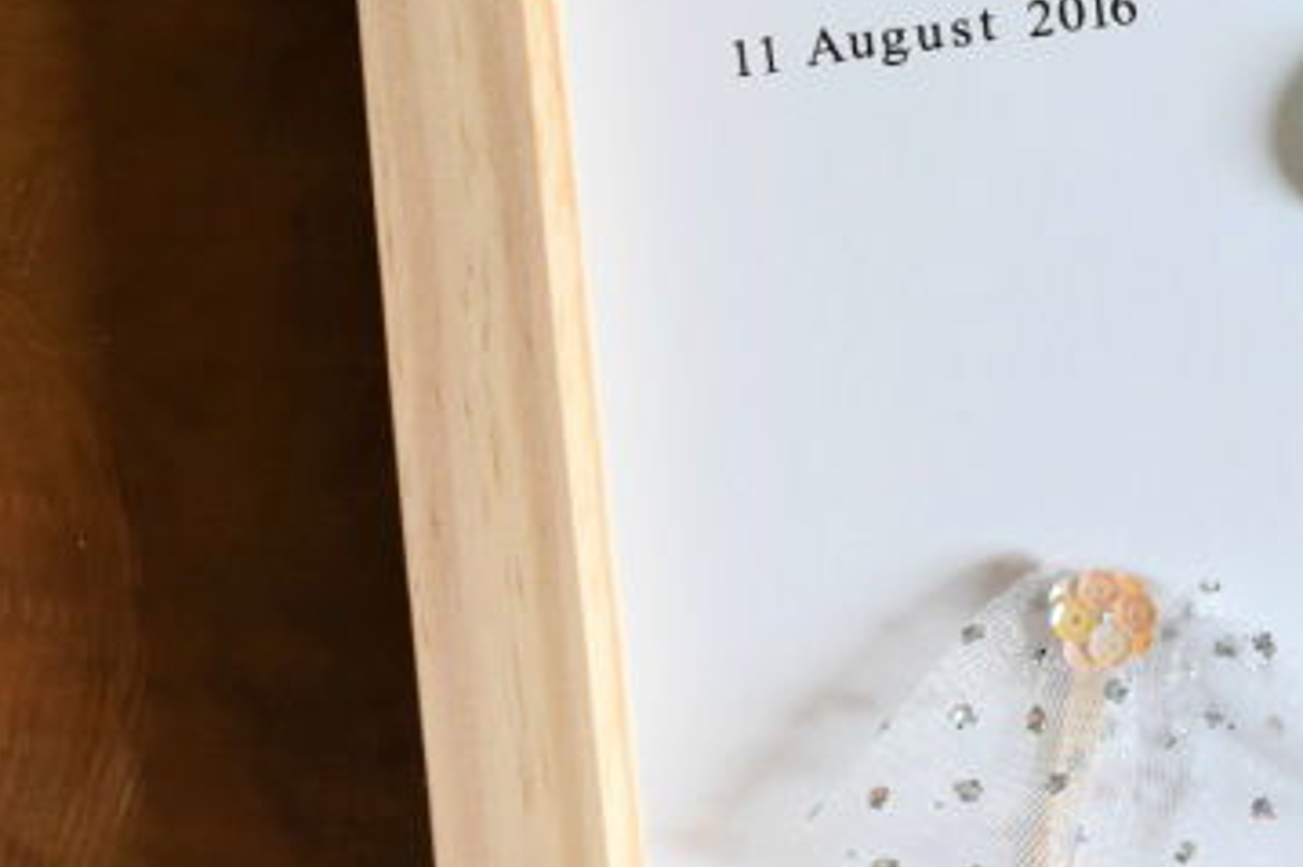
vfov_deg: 11.8
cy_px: 584
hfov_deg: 16.8
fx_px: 4209
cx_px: 1568
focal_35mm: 116
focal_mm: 29
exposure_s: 1/1.6
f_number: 10
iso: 100
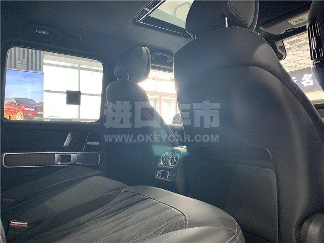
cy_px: 122
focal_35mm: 26
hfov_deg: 67.3
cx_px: 162
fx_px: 243
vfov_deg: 53.1
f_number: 1.8
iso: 400
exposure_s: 1/25
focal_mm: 4.25
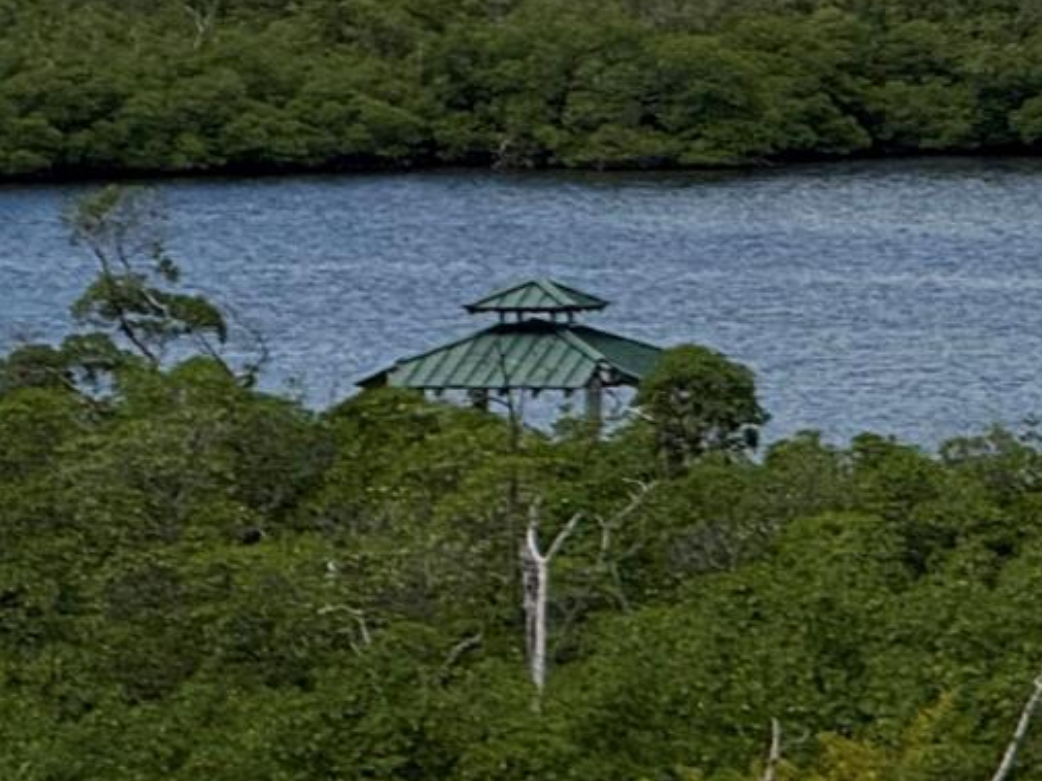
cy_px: -701
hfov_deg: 4.0
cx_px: 2105
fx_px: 14622
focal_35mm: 486
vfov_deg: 3.0
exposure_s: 1/2710
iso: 50
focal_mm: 15.66
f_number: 2.8
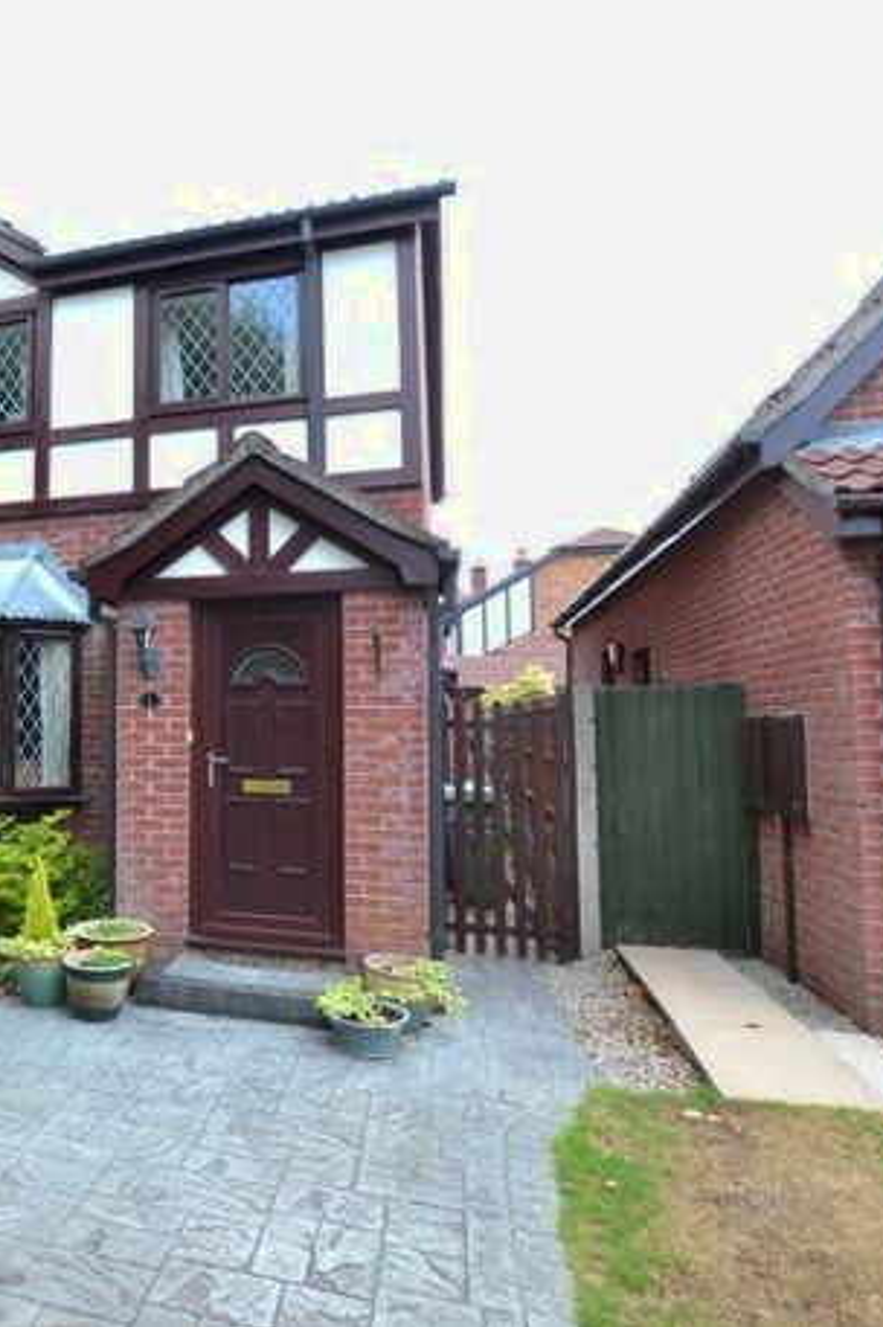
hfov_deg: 49.0
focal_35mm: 23
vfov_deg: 76.1
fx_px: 847
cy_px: 652
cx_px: 84
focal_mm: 10
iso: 200
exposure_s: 1/100
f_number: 5.6
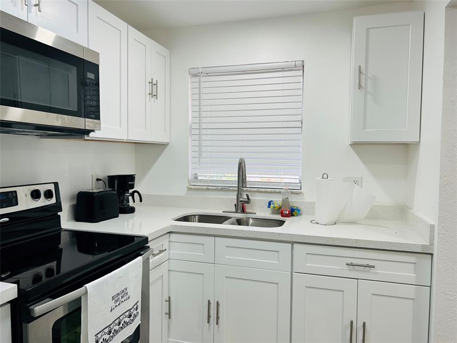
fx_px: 343
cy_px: 172
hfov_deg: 67.3
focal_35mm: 26
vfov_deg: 53.1
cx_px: 228
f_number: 1.5
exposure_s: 1/120
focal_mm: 5.7
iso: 50
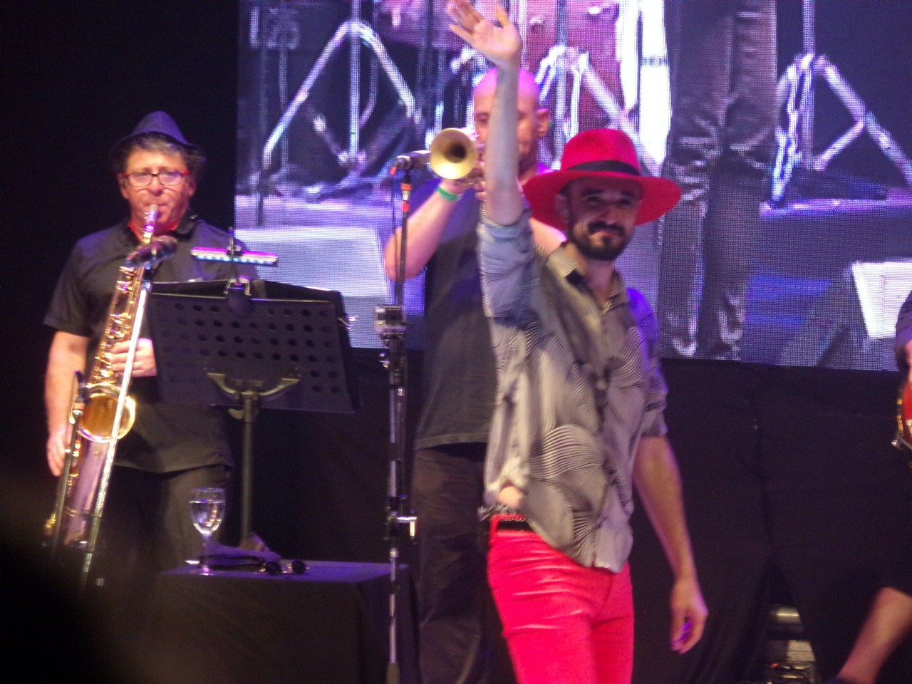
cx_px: 456
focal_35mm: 544
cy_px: 342
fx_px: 14332
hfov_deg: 3.6
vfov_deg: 2.7
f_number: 5.3
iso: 400
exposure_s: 1/50
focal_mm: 96.3
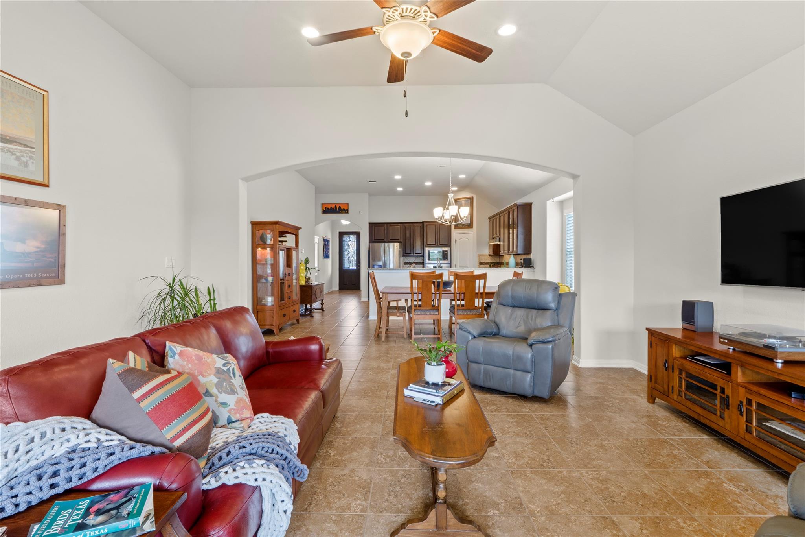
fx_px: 386
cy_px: 268
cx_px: 402
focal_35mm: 17
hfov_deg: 92.4
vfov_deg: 69.6
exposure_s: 3.2
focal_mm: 11.5
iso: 250
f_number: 11
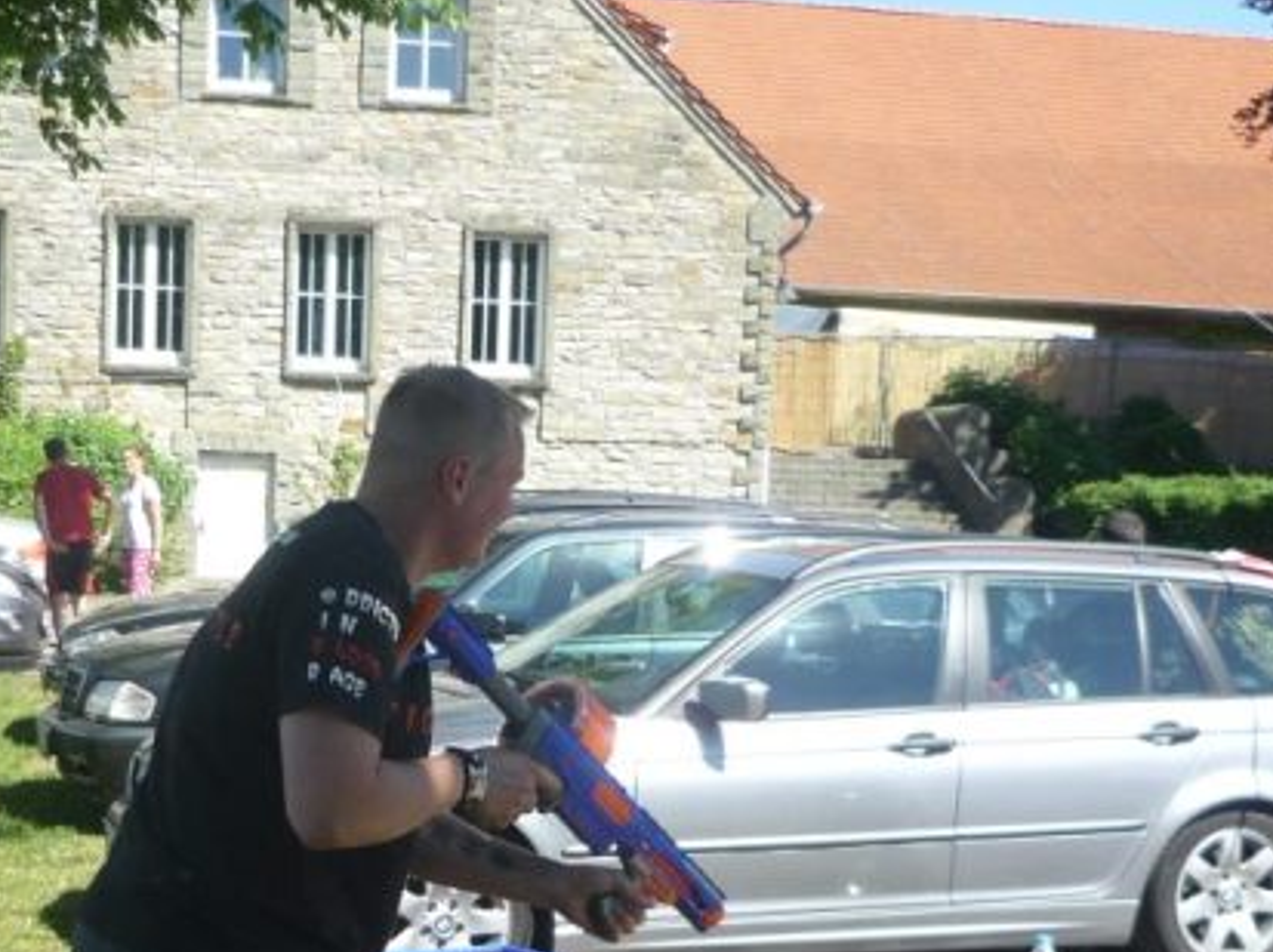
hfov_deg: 30.0
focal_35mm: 64
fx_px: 2352
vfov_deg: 22.5
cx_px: 407
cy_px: 813
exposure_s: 1/640
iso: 100
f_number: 2.8
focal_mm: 5.5
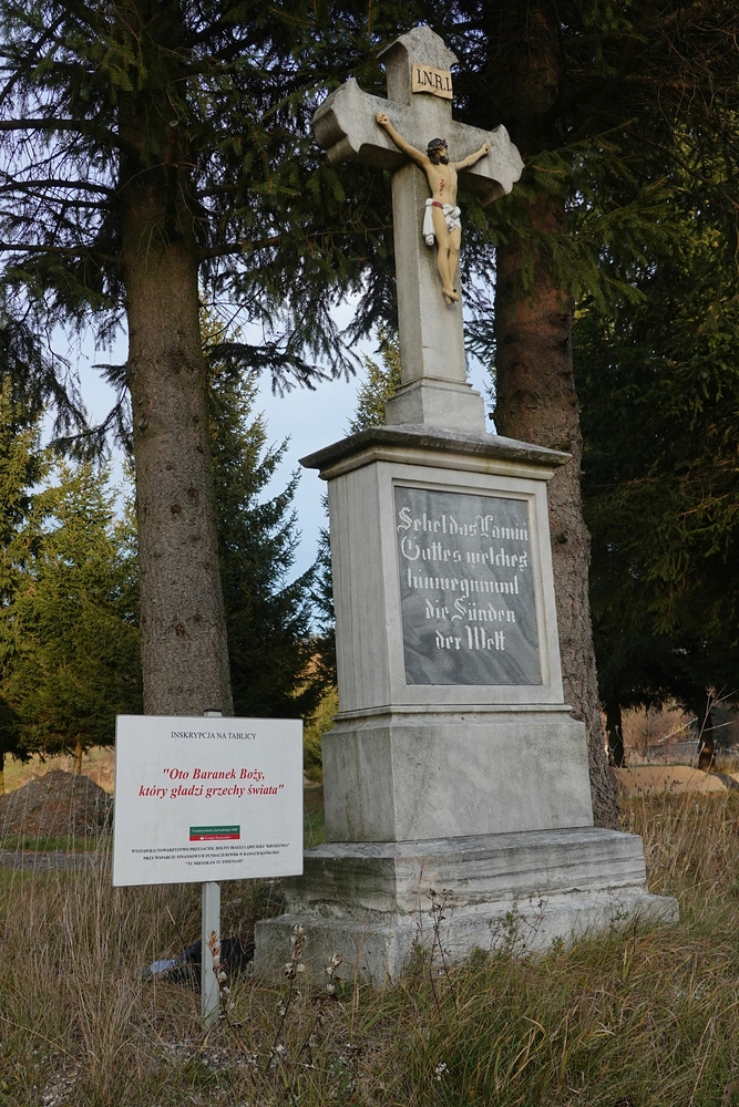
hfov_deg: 31.9
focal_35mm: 42
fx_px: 1293
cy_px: 554
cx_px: 370
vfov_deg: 46.4
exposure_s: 1/125
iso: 125
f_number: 5.6
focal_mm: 15.59
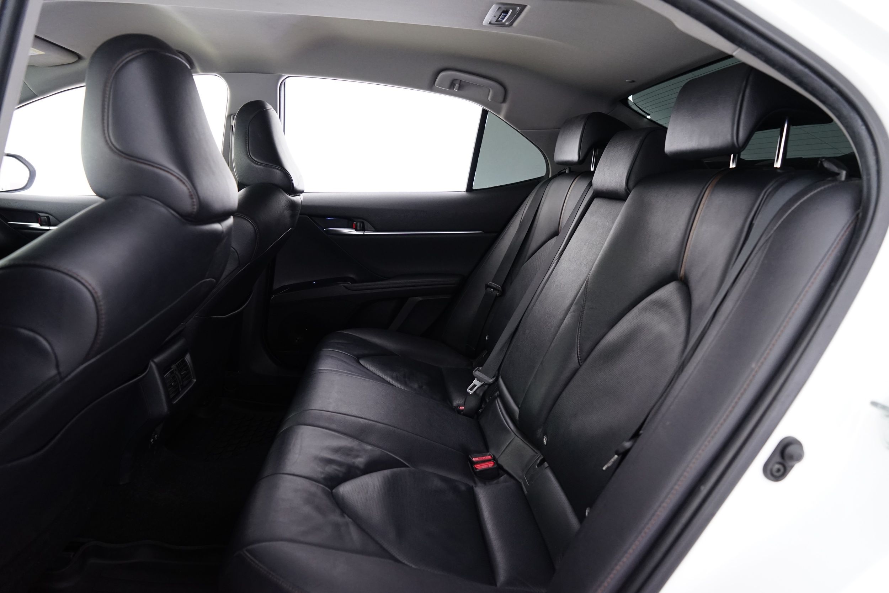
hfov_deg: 73.7
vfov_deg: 53.1
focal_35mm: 24
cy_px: 296
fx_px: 593
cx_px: 444
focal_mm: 24
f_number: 5
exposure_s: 1/8
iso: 1600
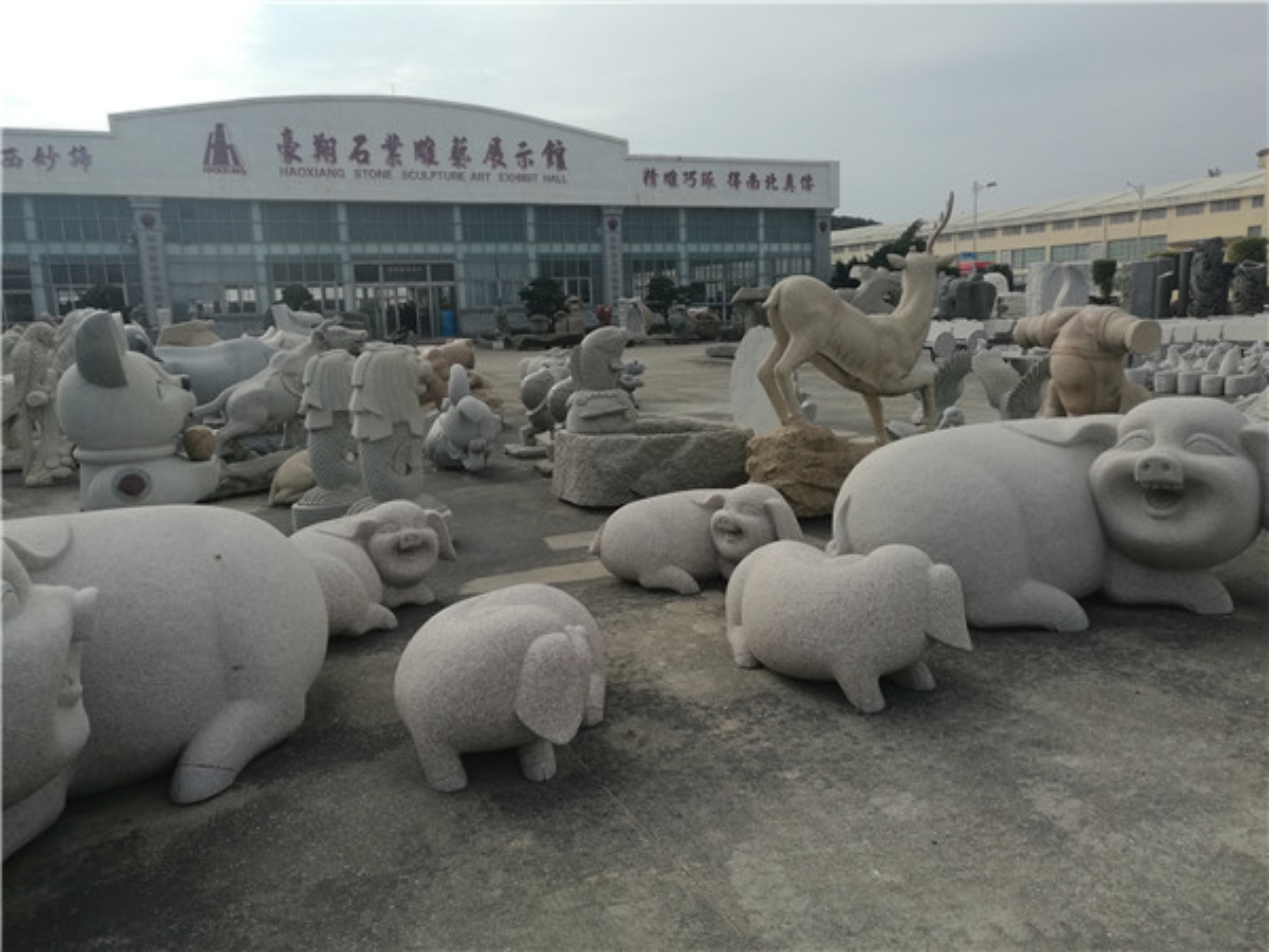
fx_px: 990
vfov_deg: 51.4
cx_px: 634
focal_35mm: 27
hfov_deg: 65.3
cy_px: 476
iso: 50
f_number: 2
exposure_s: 1/1445
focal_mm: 4.04
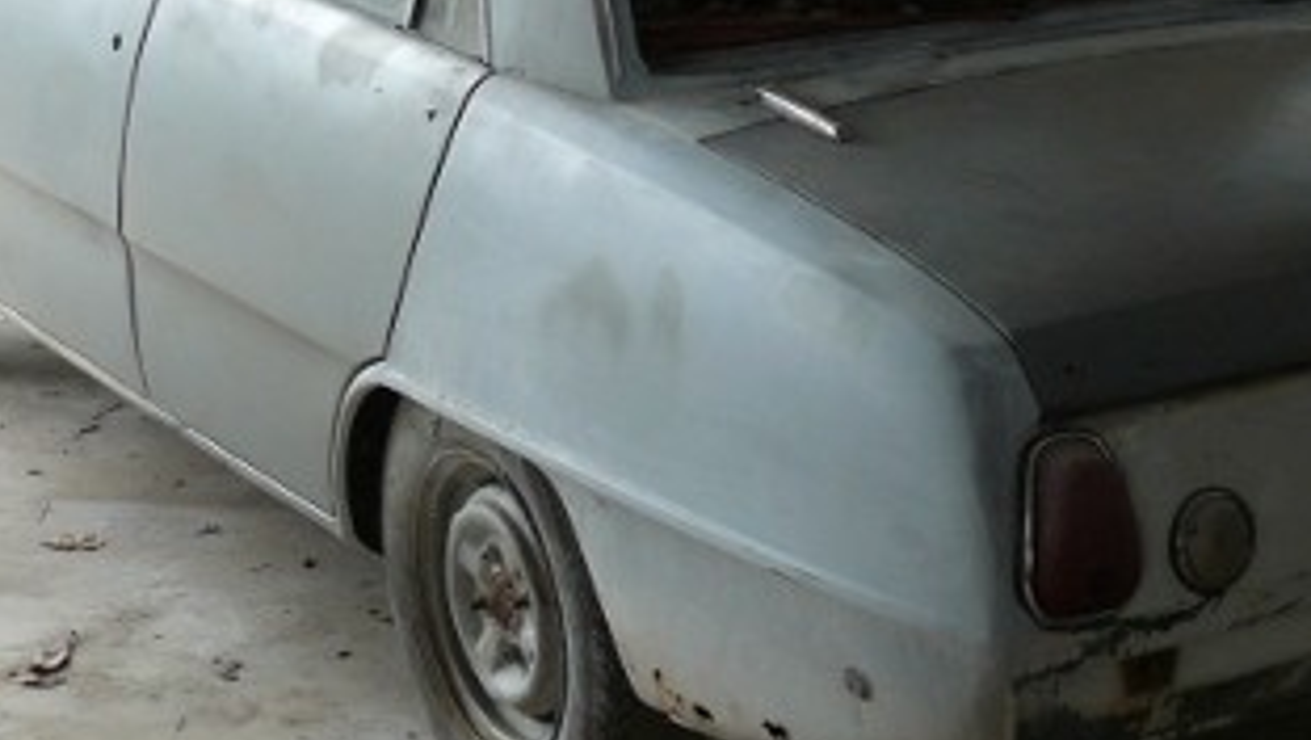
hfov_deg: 22.2
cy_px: 362
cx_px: 794
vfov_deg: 12.6
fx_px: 3339
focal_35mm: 96
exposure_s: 1/60
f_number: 2.8
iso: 100
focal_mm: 7.1
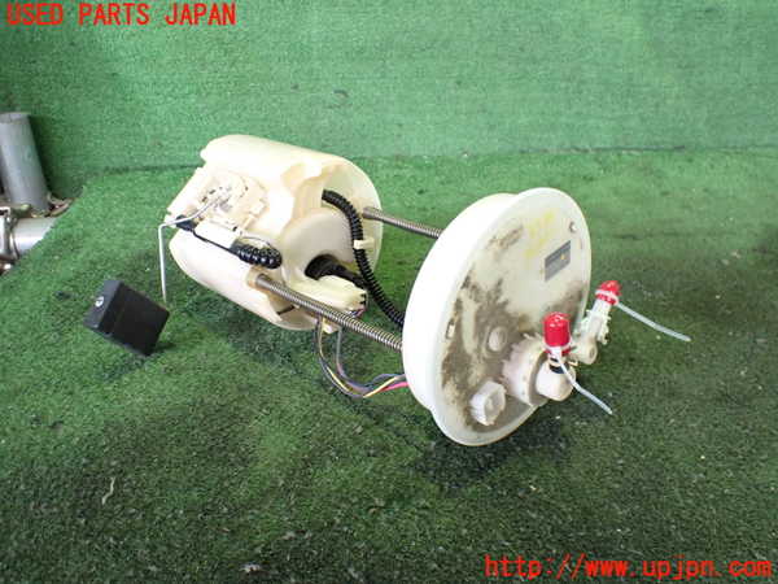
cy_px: 292
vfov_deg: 46.8
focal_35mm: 30
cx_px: 389
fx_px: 674
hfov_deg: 60.0
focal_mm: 5.4
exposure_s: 1/60
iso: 800
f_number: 2.3
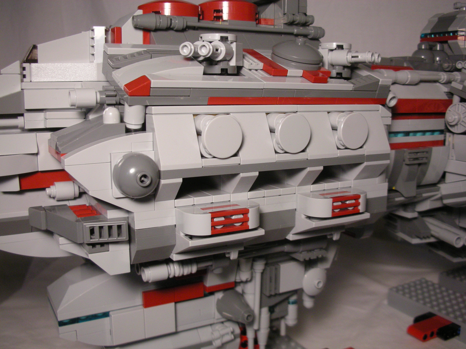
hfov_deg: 52.6
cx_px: 233
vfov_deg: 40.7
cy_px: 174
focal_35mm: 35
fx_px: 471
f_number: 2.8
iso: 149
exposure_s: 1/30
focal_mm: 5.8
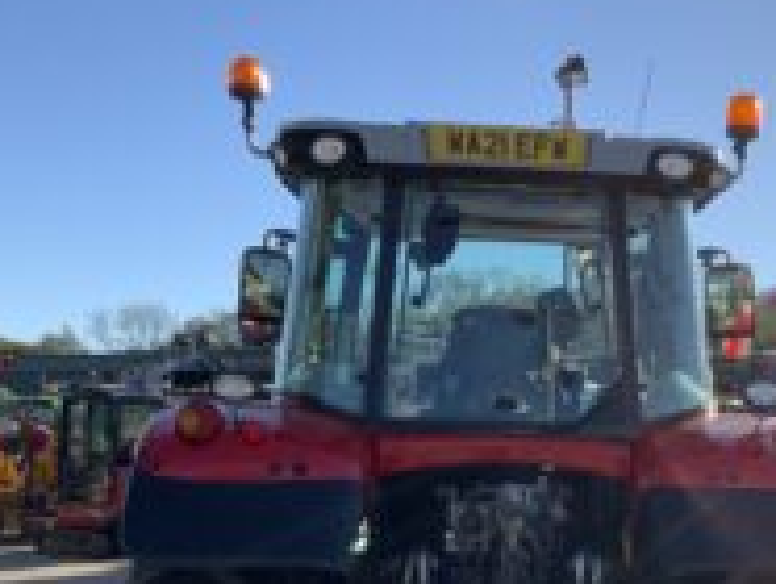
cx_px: 609
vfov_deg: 25.5
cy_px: 505
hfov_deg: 33.4
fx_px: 1257
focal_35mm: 56
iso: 16
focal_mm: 3
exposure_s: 1/1534
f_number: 1.8
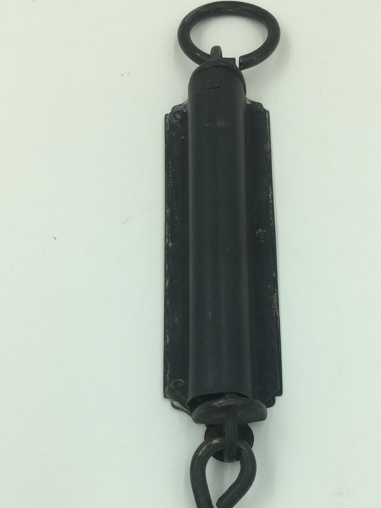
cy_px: 362
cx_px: 218
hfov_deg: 30.2
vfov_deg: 38.9
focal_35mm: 48
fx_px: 704
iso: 25
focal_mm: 4.15
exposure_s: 1/351
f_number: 2.2
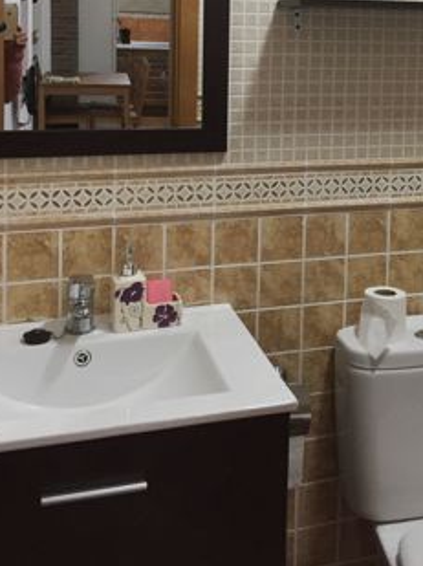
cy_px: 90
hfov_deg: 28.6
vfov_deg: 36.5
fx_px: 816
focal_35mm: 50
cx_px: 323
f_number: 2.2
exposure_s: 1/33
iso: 160
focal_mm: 4.15
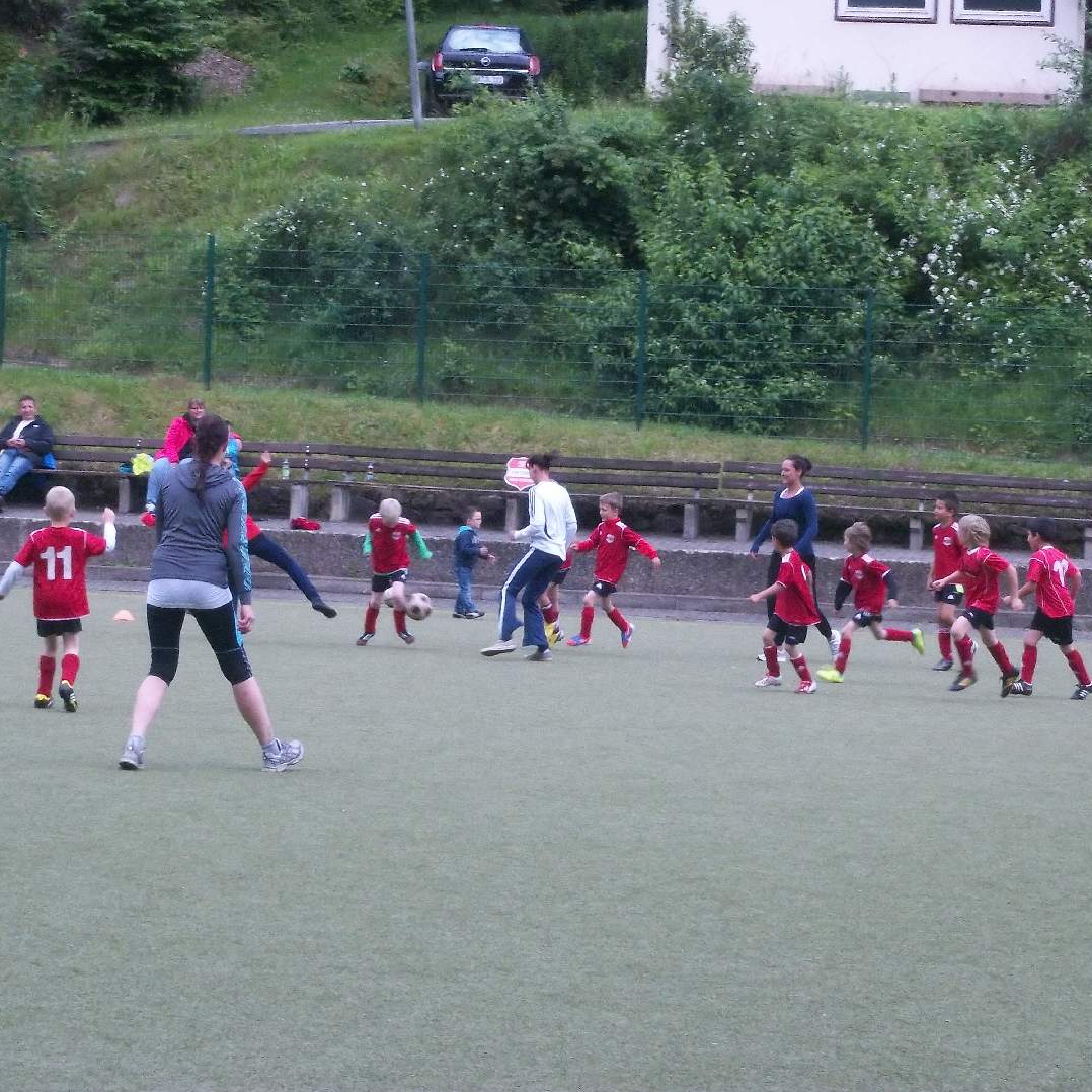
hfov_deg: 11.6
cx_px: 536
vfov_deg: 11.6
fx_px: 5354
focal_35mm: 150
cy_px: 546
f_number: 5.6
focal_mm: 22.8
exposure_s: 1/100
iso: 320
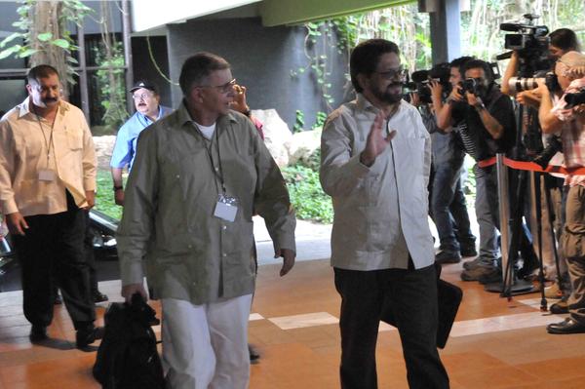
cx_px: 292
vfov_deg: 28.0
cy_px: 194
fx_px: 779
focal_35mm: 48
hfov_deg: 41.1
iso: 2500
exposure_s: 1/100
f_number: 5
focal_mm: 32
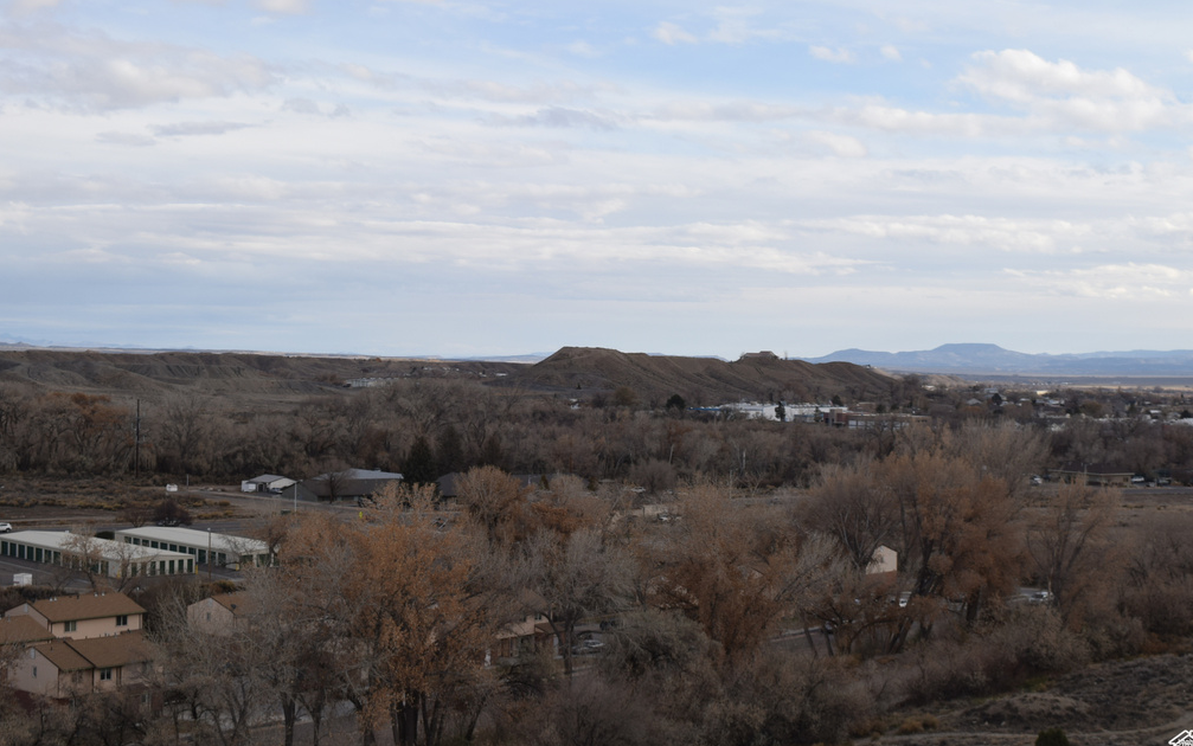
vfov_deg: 23.2
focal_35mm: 56
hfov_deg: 36.3
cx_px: 605
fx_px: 1821
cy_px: 366
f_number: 8
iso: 100
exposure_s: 1/200
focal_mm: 36
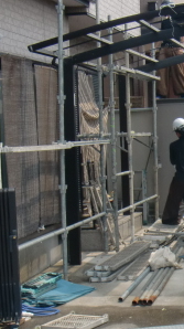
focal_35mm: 89
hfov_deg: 13.1
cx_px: 231
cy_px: 246
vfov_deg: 23.7
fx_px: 774
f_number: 3.9
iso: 64
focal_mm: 6.66
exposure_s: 1/400
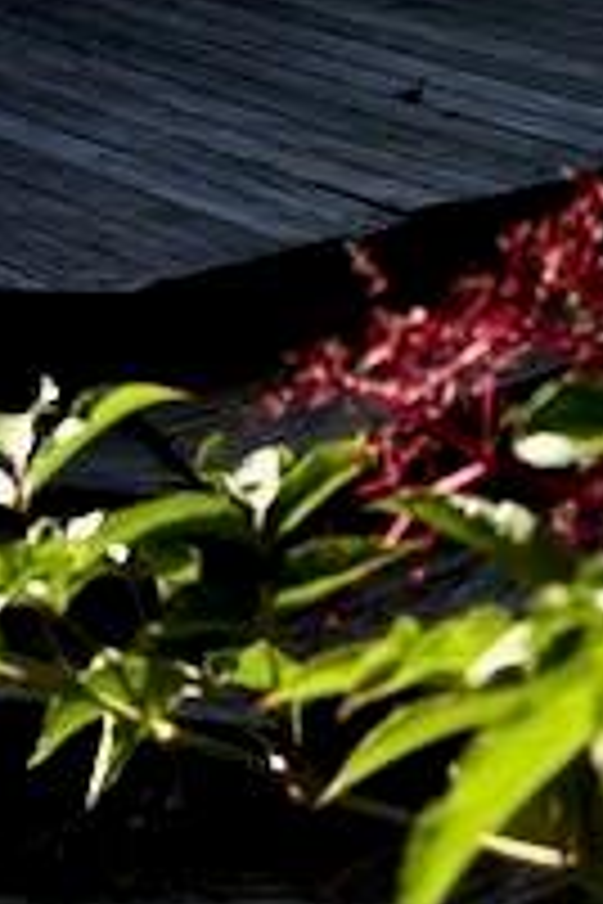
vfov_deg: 20.9
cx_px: -225
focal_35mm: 86
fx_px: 2161
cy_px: -355
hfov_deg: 15.0
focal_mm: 5.96
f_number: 1.6
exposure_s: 1/3448
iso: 50
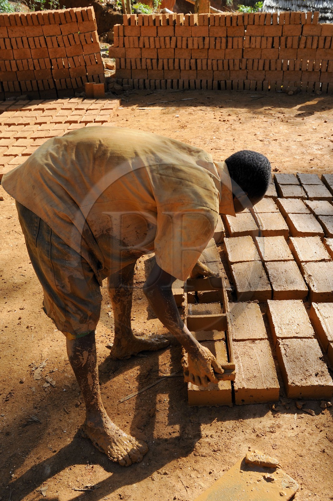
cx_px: 166
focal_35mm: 32
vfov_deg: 58.8
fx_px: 445
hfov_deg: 41.0
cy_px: 250
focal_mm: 32
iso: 400
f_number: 10
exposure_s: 1/250
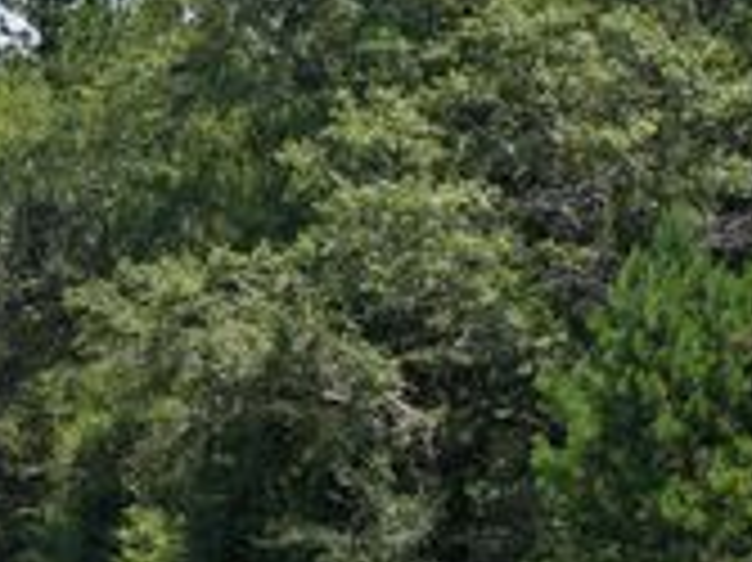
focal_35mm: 210
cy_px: 187
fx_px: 4559
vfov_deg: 7.1
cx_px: 198
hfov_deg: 9.4
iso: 240
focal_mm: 19.35
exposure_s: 1/1600
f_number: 2.8
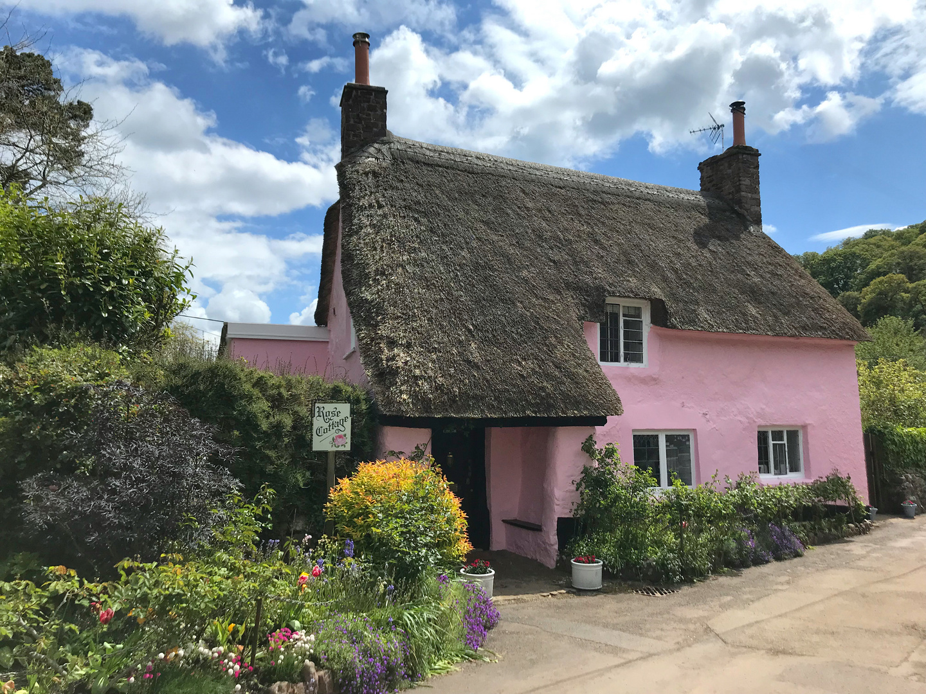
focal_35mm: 28
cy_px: 347
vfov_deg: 49.7
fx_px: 749
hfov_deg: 63.4
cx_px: 463
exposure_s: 1/4167
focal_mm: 3.99
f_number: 1.8
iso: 20
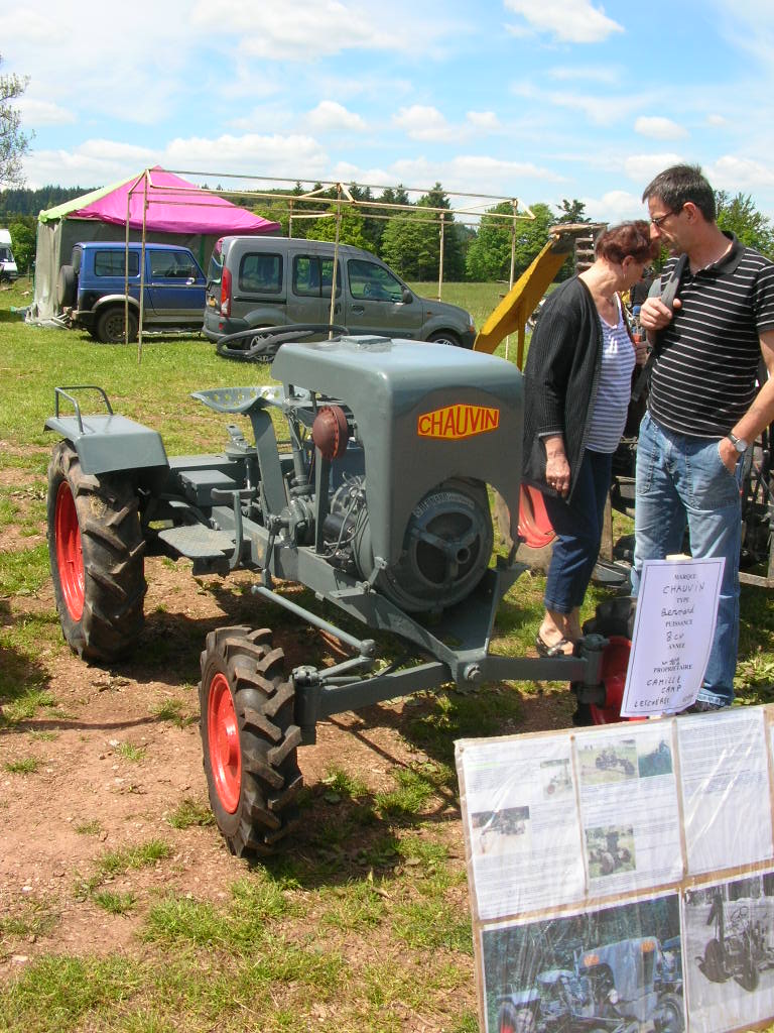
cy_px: 516
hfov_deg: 40.7
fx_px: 1043
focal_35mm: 35
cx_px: 387
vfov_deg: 52.6
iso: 50
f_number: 5.6
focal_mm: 5.8
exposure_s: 1/192
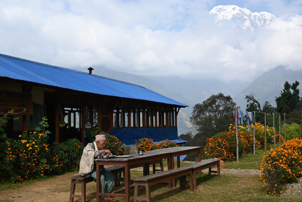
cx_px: 151
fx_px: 352
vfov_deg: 31.9
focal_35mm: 42
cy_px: 101
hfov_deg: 46.4
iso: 100
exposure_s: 1/320
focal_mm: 28
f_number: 6.3
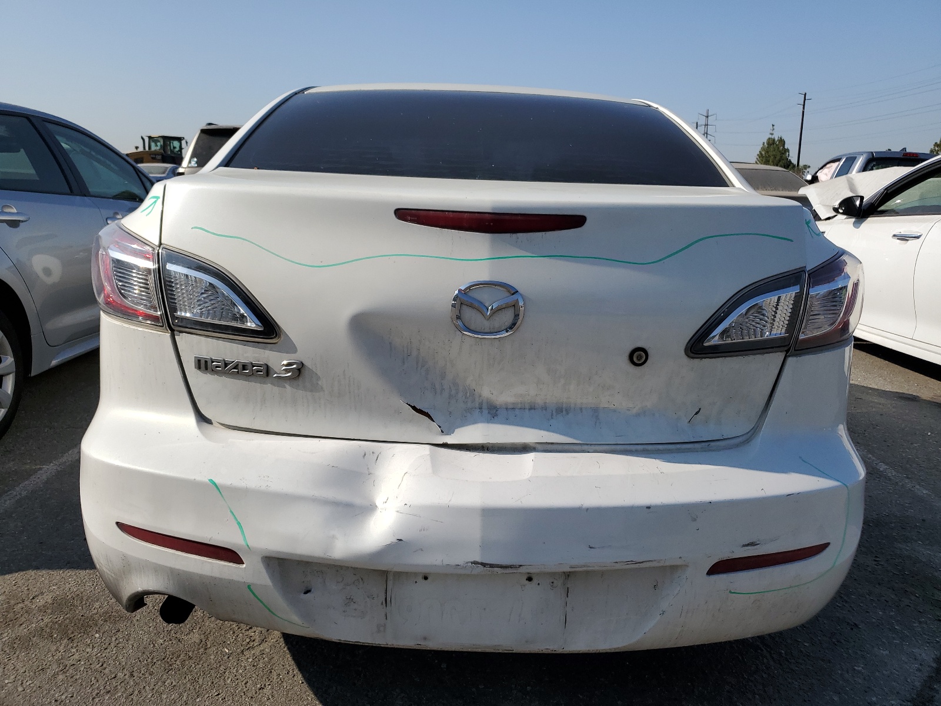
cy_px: 353
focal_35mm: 26
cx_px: 470
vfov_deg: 53.1
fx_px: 707
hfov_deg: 67.3
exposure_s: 1/5000
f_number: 1.5
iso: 50
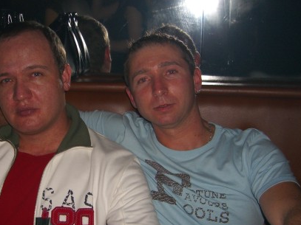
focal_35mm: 56
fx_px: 487
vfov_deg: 25.9
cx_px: 102
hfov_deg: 34.1
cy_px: 153
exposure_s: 1/60
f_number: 2.8
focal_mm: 7.9
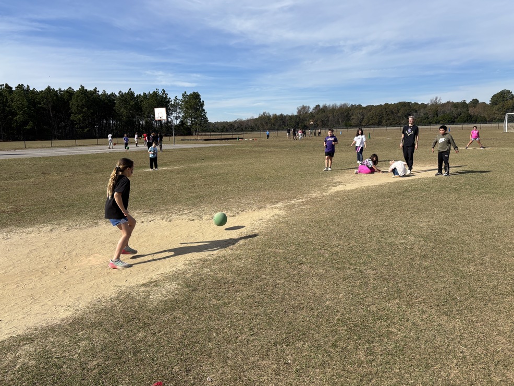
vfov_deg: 51.4
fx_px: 401
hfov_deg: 65.3
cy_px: 197
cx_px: 251
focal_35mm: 27
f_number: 1.6
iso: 50
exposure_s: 1/3788
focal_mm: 5.96
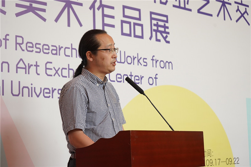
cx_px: 126
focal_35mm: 70
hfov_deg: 28.8
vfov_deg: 19.4
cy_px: 84
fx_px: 488
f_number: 5.6
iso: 2000
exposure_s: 1/160
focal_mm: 70
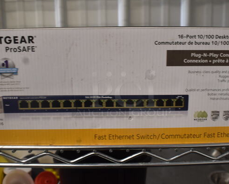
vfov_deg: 40.6
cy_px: 93
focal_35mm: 37
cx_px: 124
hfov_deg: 49.5
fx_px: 248
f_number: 5.6
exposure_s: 1/60
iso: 800
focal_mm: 21
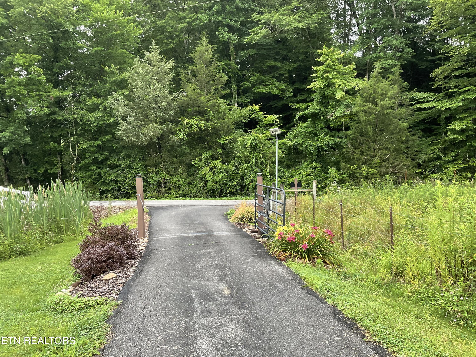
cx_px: 238
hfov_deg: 61.7
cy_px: 178
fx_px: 399
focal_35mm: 29
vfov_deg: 48.2
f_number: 1.8
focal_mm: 3
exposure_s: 1/120
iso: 64
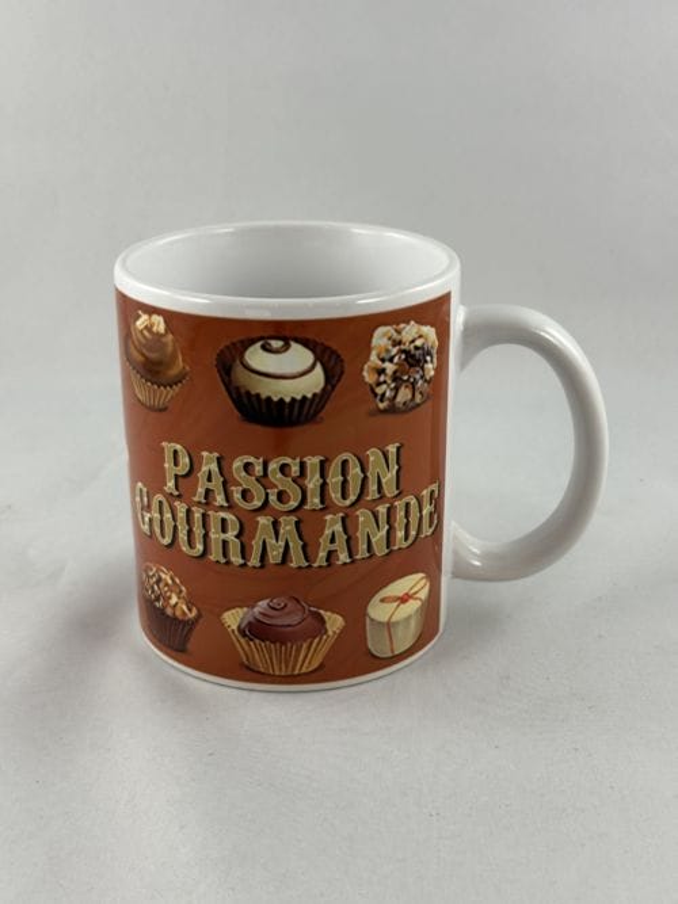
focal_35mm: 48
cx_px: 339
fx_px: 1254
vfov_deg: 39.7
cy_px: 452
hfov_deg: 30.3
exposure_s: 1/100
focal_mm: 6.86
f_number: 1.78
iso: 50
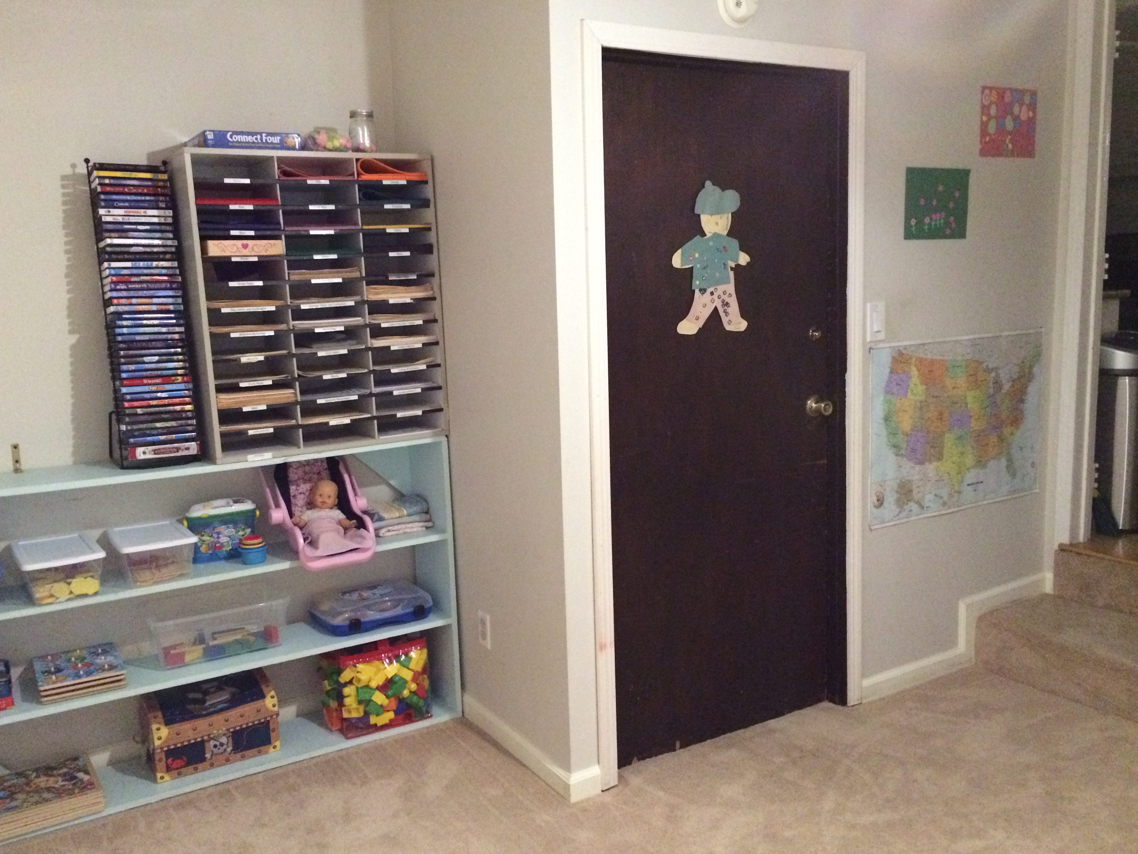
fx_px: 986
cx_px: 553
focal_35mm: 30
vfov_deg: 46.8
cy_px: 429
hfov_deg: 60.0
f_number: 2.2
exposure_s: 1/15
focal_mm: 4.15
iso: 500
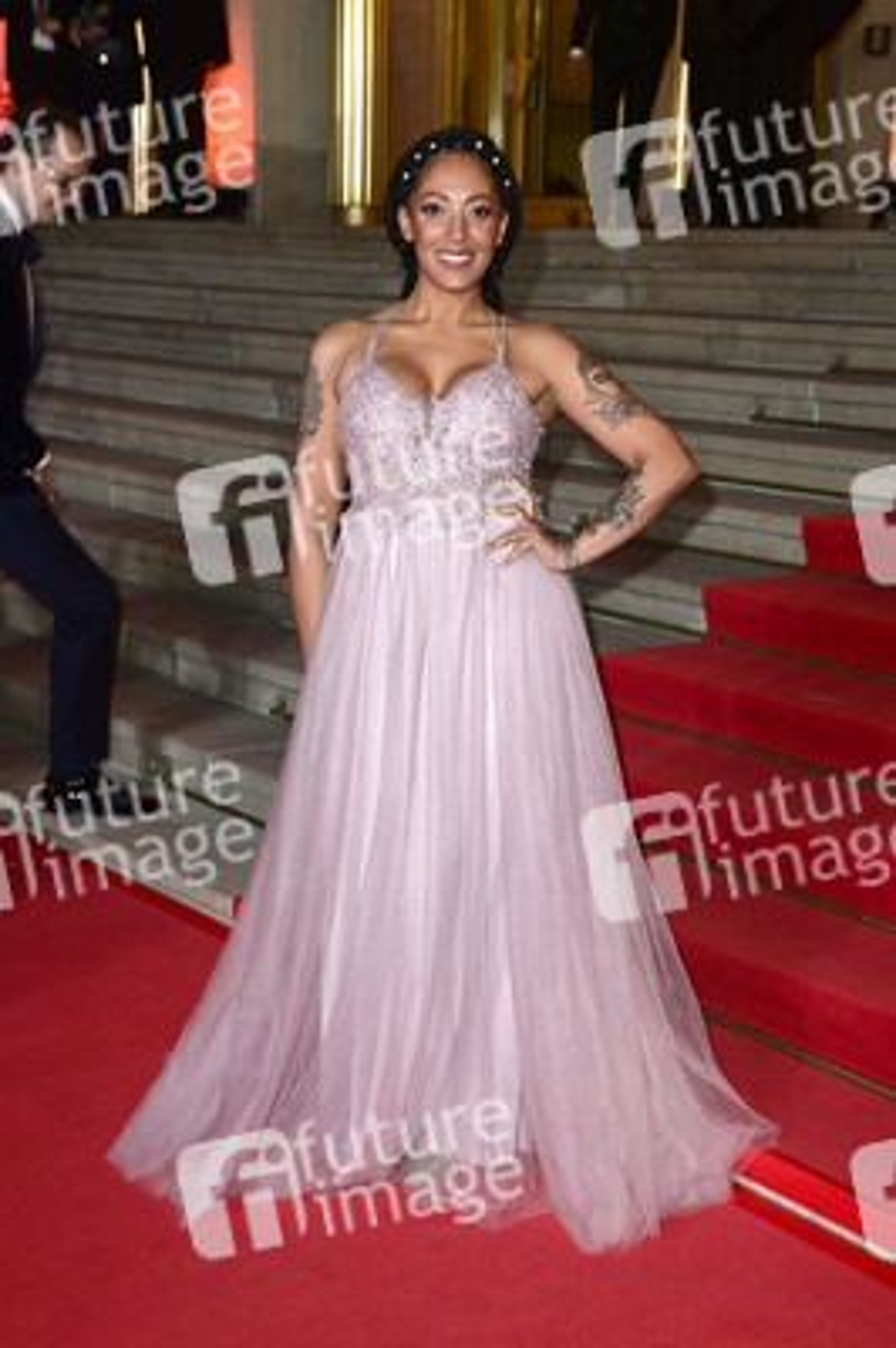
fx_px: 1945
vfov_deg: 38.2
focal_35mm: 52
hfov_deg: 25.9
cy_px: 674
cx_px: 448
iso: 2000
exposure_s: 1/50
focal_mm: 52
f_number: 5
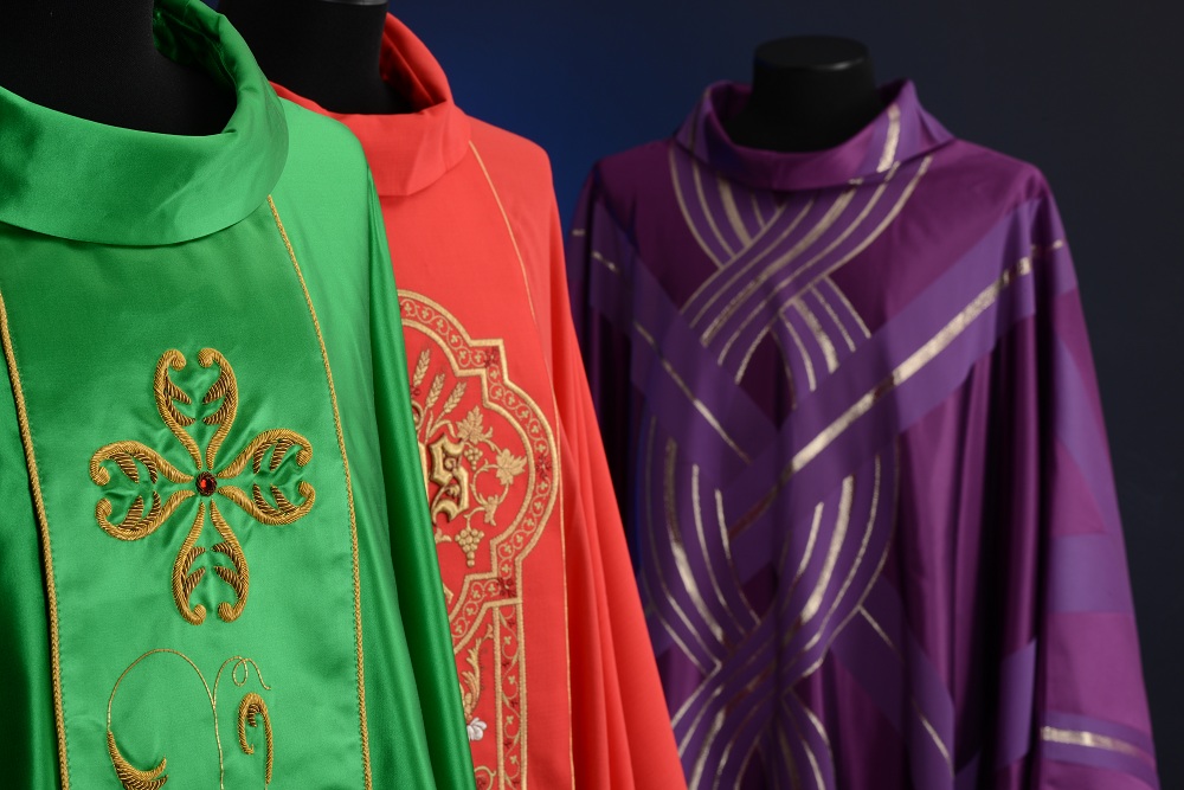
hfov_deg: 19.5
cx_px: 592
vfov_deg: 13.0
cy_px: 395
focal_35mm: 105
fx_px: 3454
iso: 100
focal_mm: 105
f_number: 18
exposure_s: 1/125
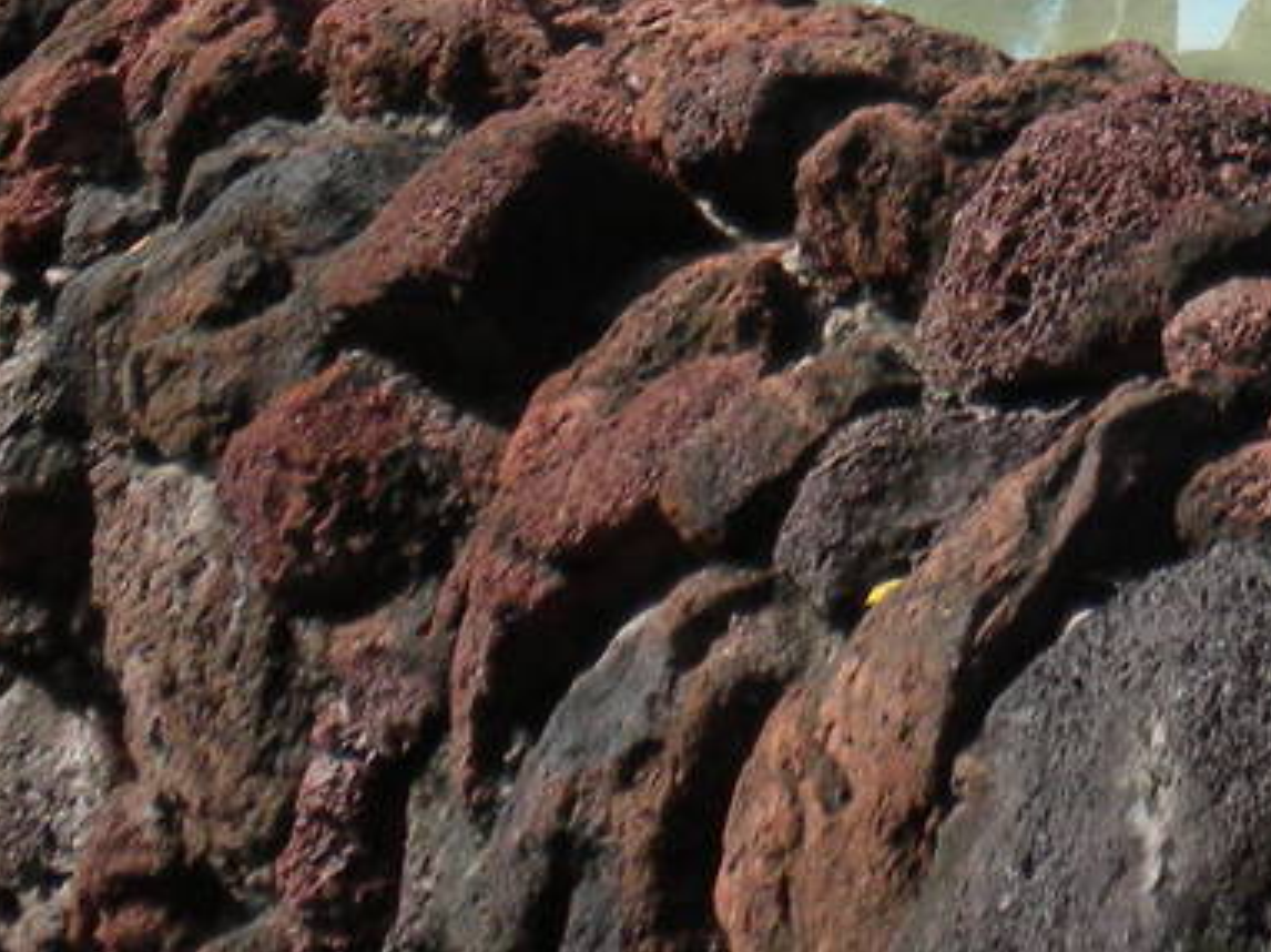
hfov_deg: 12.5
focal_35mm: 155
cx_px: 1421
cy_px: -882
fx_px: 5688
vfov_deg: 9.1
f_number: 3.5
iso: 93
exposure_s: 1/554
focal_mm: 6.6
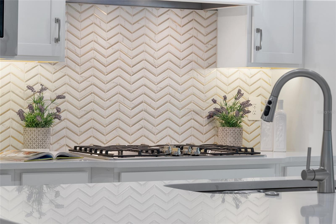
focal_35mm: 112
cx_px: 168
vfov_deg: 12.2
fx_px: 1045
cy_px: 112
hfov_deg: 18.3
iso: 40
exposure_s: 1/1.25
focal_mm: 75
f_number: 9
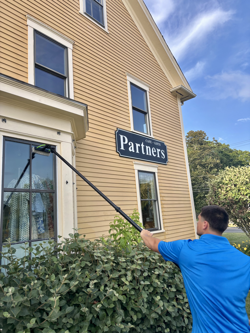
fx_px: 250
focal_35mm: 26
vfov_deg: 67.3
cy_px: 166
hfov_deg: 53.1
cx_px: 125
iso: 50
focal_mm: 5.96
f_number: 1.6
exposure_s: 1/775
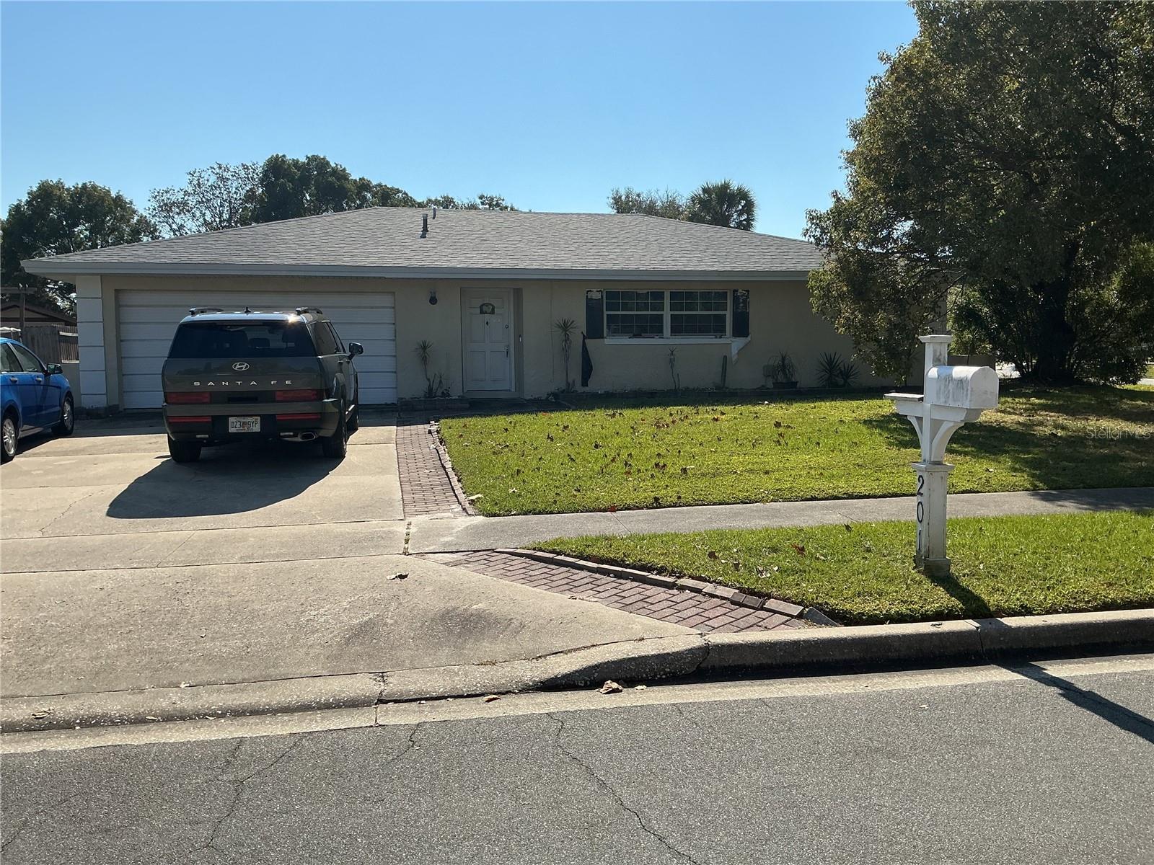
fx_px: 967
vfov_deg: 48.2
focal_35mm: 29
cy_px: 432
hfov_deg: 61.7
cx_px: 577
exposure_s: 1/2801
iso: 25
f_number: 1.8
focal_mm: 3
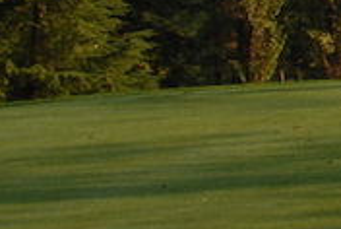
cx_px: 975
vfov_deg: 6.3
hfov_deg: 8.2
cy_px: -98
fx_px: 2068
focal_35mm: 218
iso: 200
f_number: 8
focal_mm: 20
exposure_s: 1/320
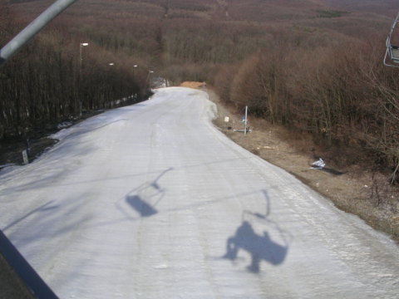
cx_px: 200
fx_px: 438
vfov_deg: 37.7
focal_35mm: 38
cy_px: 150
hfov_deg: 49.0
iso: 50
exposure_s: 1/410
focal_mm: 5.8
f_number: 5.6
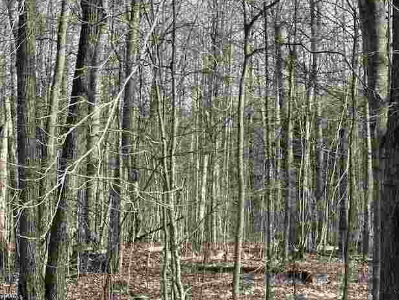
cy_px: 138
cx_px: 316
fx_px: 1153
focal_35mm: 100
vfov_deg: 14.8
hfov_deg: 19.4
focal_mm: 6.86
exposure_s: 1/745
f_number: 1.78
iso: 64
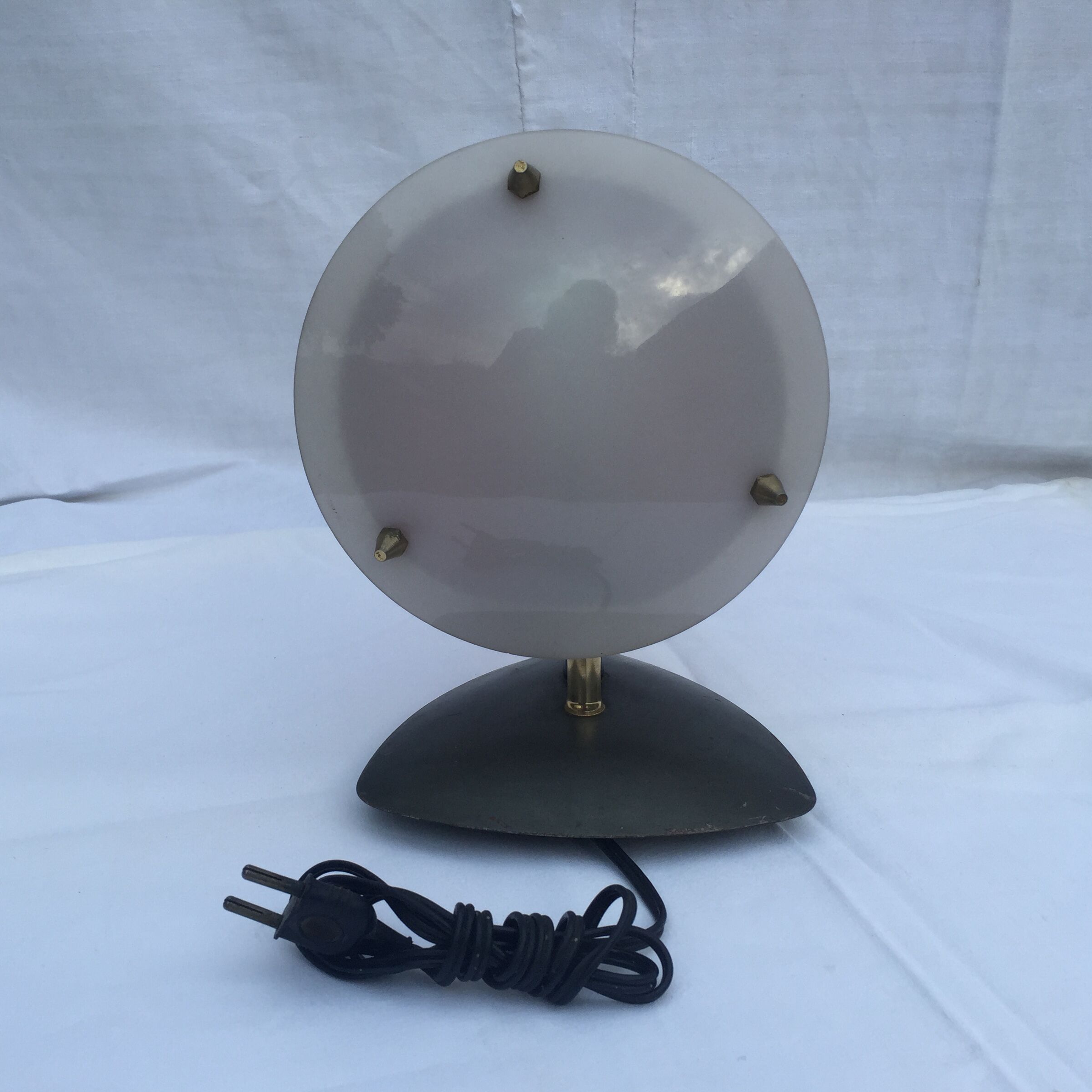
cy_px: 552
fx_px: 1249
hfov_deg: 47.2
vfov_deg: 47.2
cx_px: 504
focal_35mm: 35
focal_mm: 4.15
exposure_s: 1/250
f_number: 2.2
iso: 32
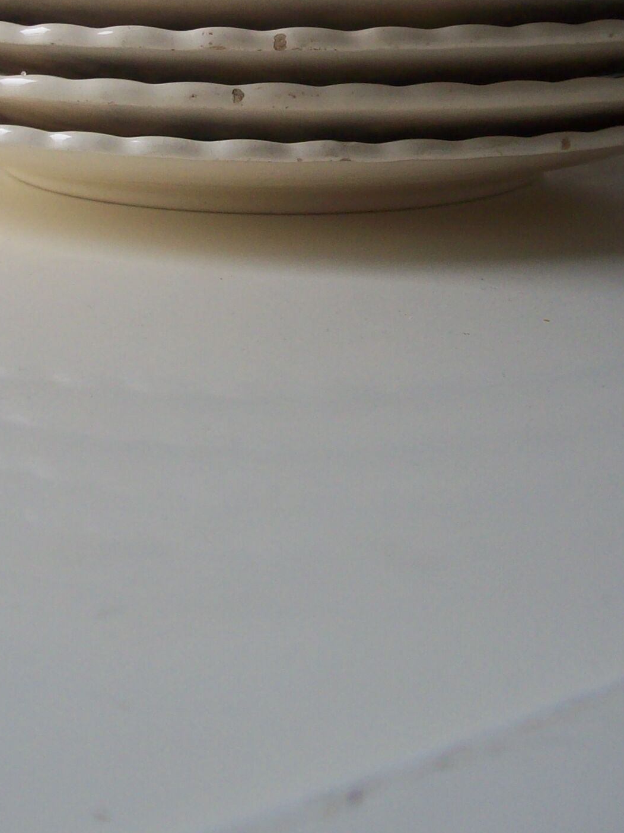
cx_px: 277
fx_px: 1756
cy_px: 24
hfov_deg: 20.1
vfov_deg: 25.5
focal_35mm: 73
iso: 80
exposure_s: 1/80.6
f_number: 2.7
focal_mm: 6
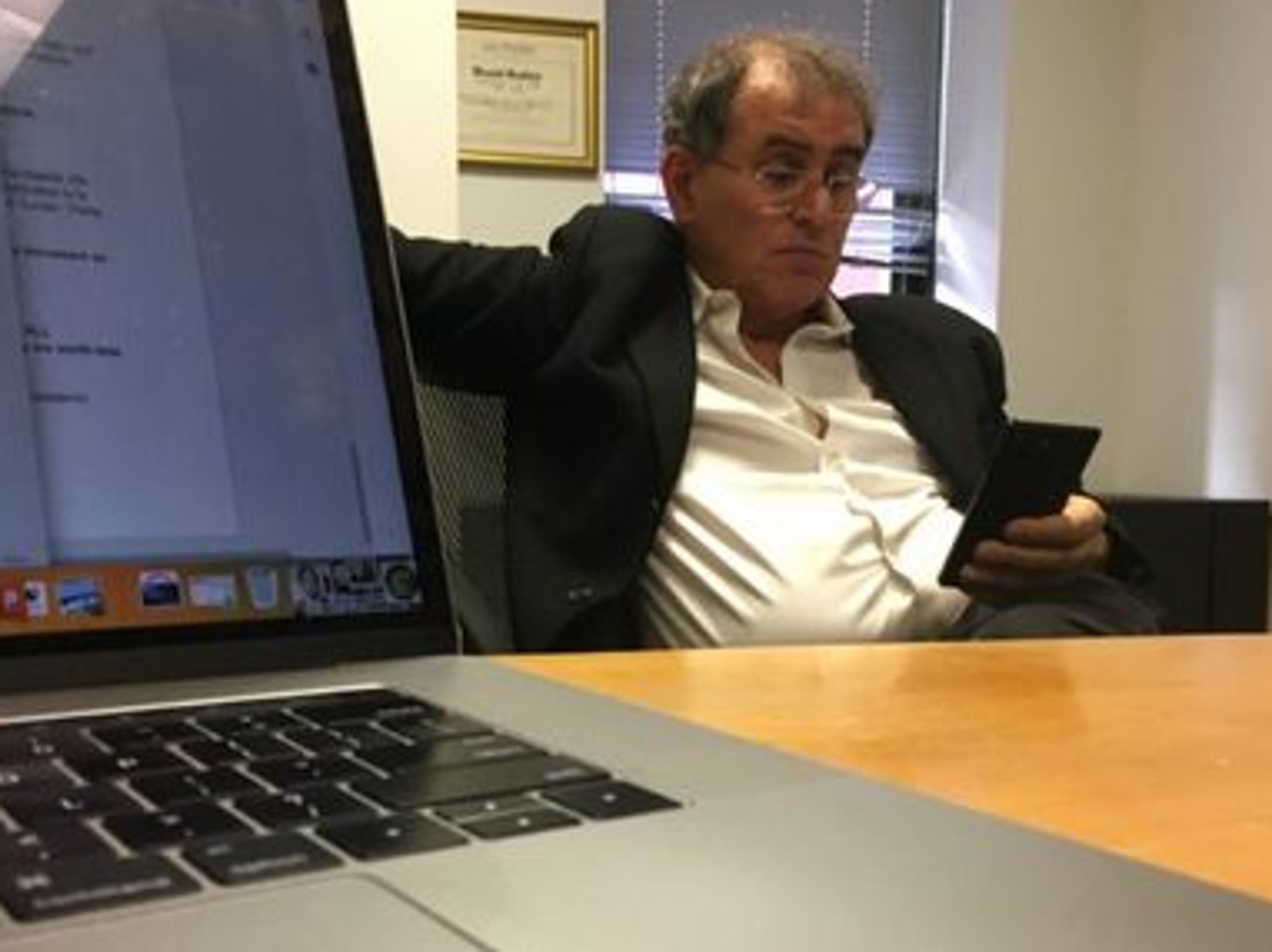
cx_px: 576
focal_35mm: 38
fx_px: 1395
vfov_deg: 37.5
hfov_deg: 48.9
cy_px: 581
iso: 125
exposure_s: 1/30
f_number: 2.2
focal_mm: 4.15
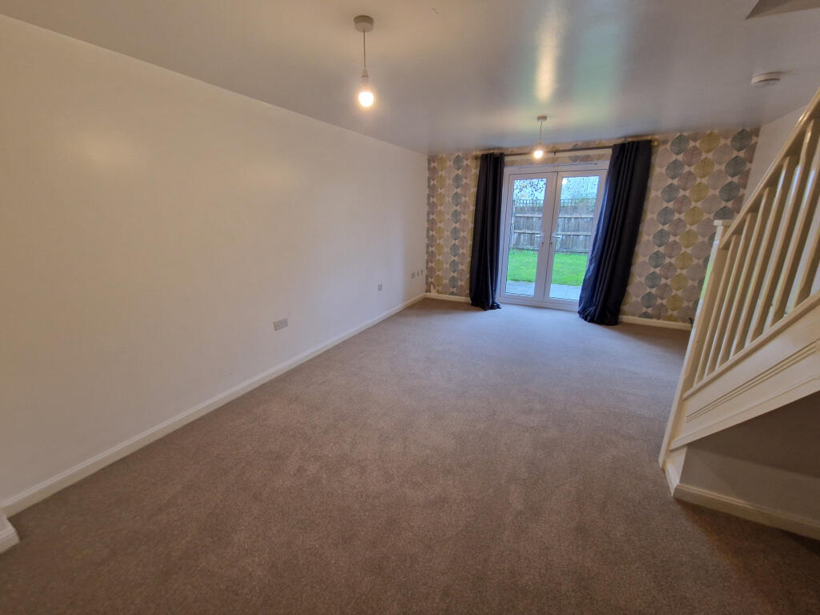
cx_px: 410
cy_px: 308
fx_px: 308
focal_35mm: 13
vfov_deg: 89.9
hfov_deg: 106.2
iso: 200
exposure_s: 1/50
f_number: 2.2
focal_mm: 2.2
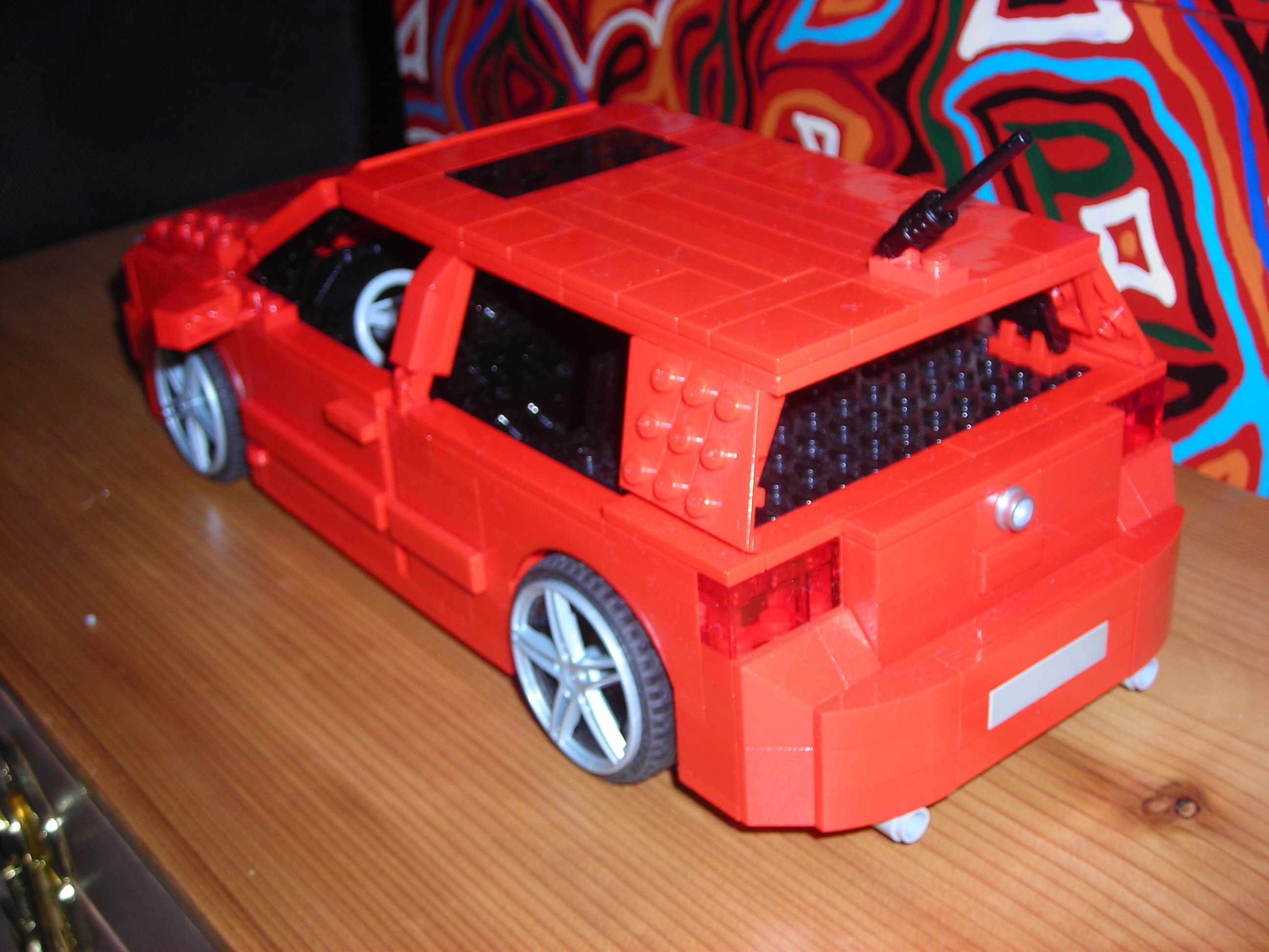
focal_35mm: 47
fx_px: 1723
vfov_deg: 30.9
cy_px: 476
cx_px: 634
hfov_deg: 40.4
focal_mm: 7.8
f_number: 6.9
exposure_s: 1/60.1
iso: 50
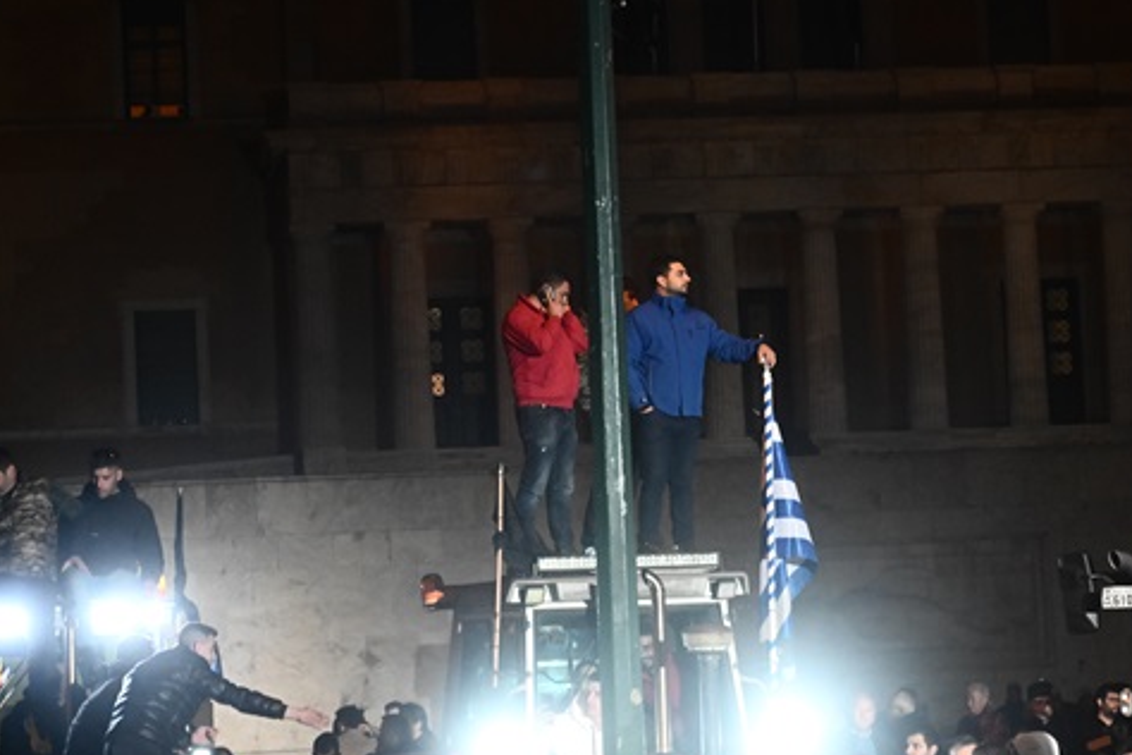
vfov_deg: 11.6
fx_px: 3710
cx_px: 633
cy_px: 469
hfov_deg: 17.3
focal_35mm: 118
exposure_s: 1/800
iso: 6400
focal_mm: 70
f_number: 4
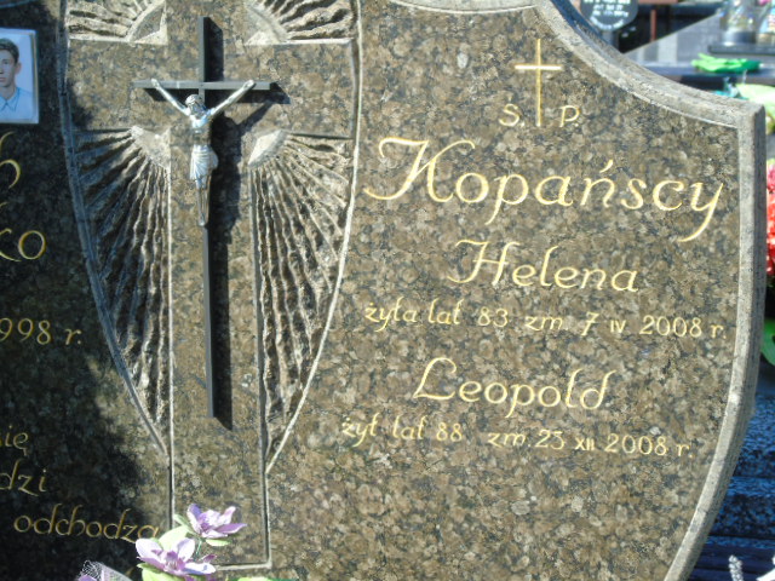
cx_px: 388
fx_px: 2776
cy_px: 290
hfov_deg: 15.9
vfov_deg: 12.0
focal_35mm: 124
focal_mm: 22
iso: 80
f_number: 4.6
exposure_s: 1/200
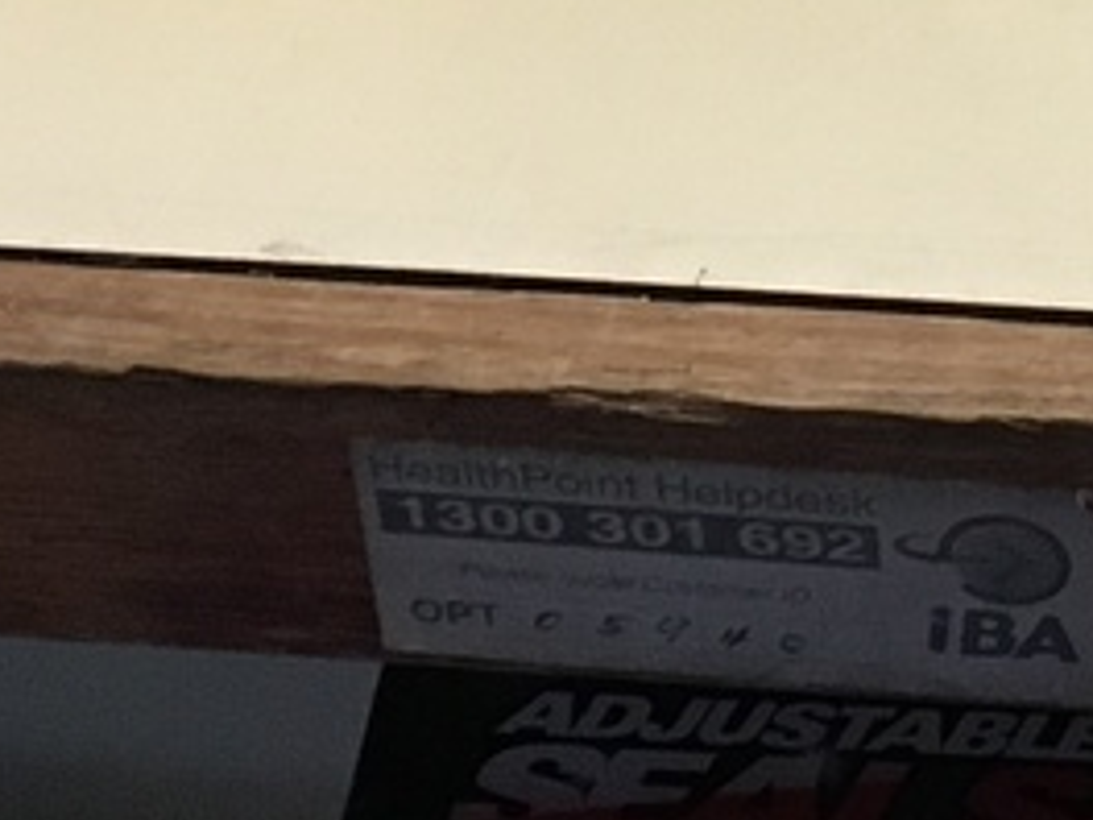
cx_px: 994
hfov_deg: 11.2
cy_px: -837
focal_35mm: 176
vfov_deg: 8.0
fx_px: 5557
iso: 160
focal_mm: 4.15
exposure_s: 1/33
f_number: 2.2
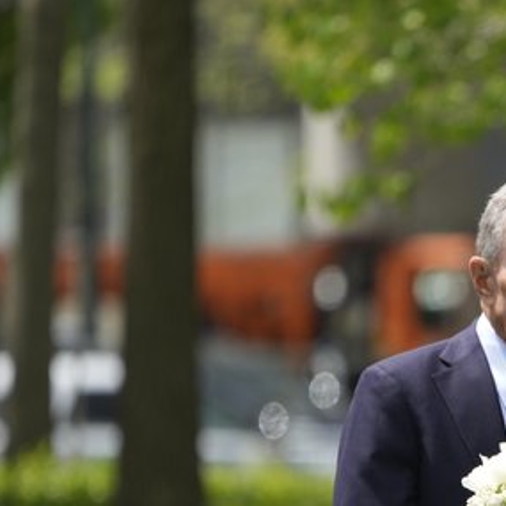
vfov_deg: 2.0
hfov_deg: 2.0
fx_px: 14404
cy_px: 449
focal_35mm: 871
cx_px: 710
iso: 400
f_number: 5.6
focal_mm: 361
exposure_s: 1/1000
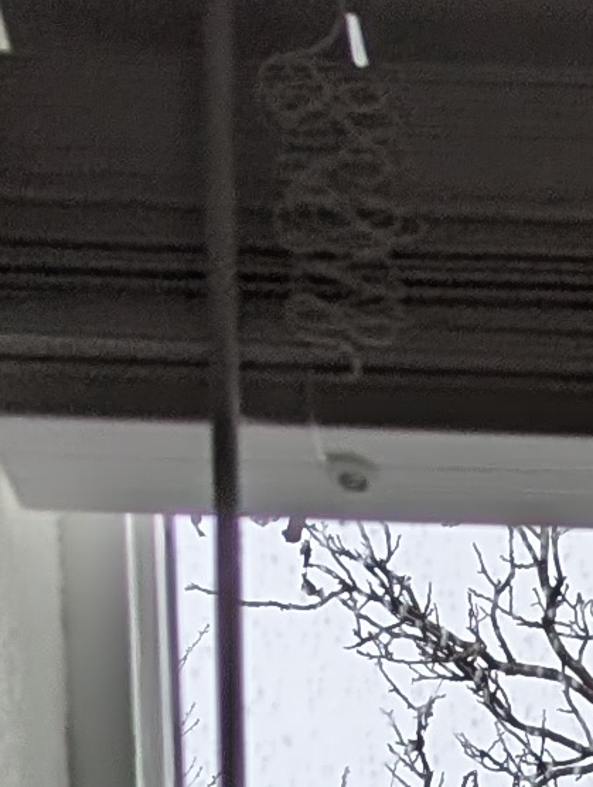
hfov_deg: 7.5
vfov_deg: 8.8
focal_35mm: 176
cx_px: 1742
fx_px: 4008
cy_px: 2490
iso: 46
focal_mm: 6.9
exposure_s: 1/91.9
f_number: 1.68
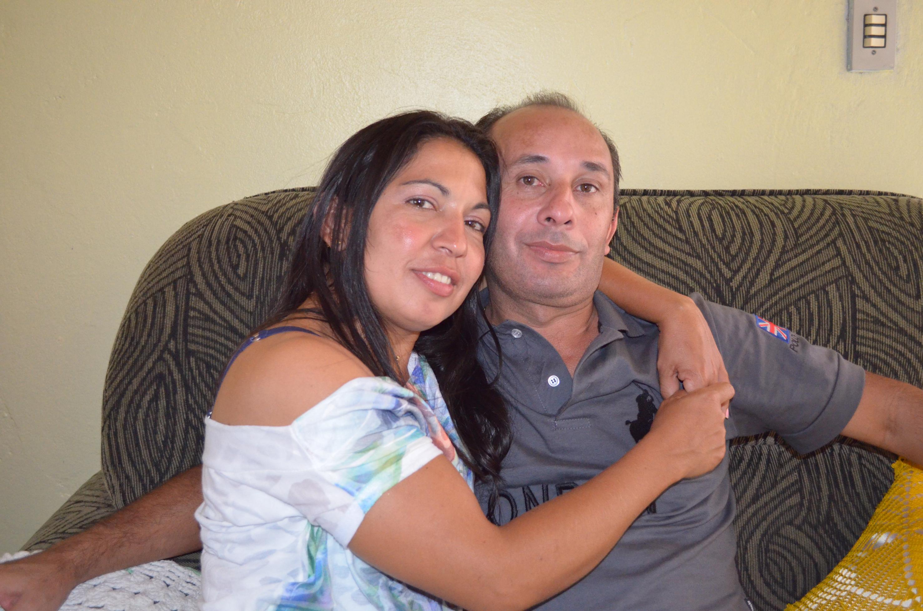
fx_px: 844
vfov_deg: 39.8
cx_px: 462
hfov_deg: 57.3
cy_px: 306
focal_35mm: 33
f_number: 4
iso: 3200
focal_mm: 22
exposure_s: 1/60
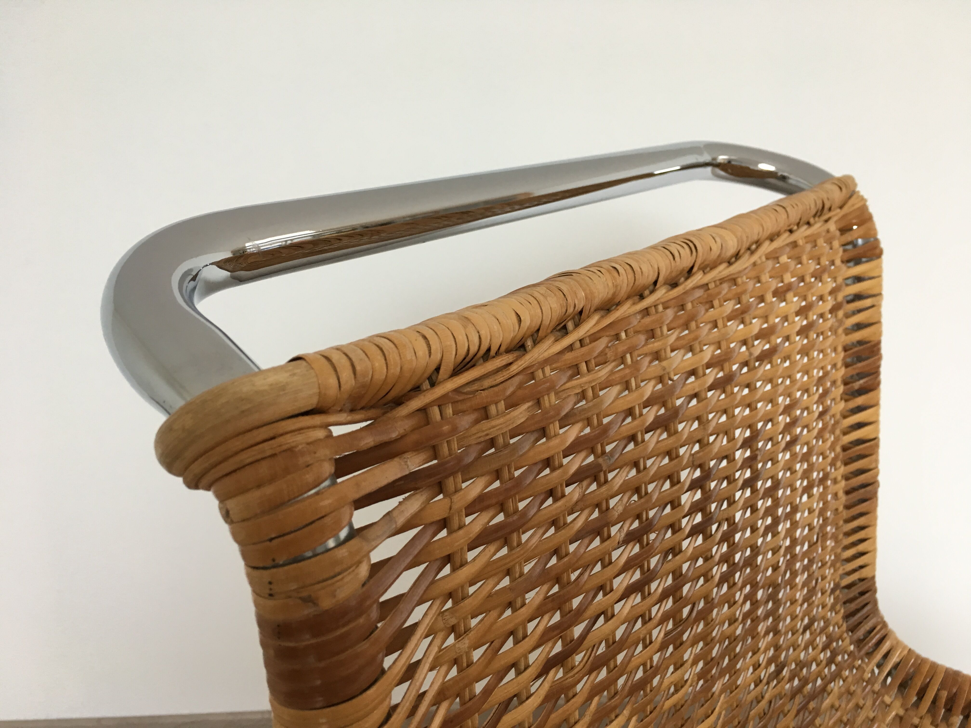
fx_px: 813
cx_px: 486
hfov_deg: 61.7
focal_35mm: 29
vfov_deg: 48.2
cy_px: 364
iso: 100
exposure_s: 1/33
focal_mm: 4.15
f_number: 2.2
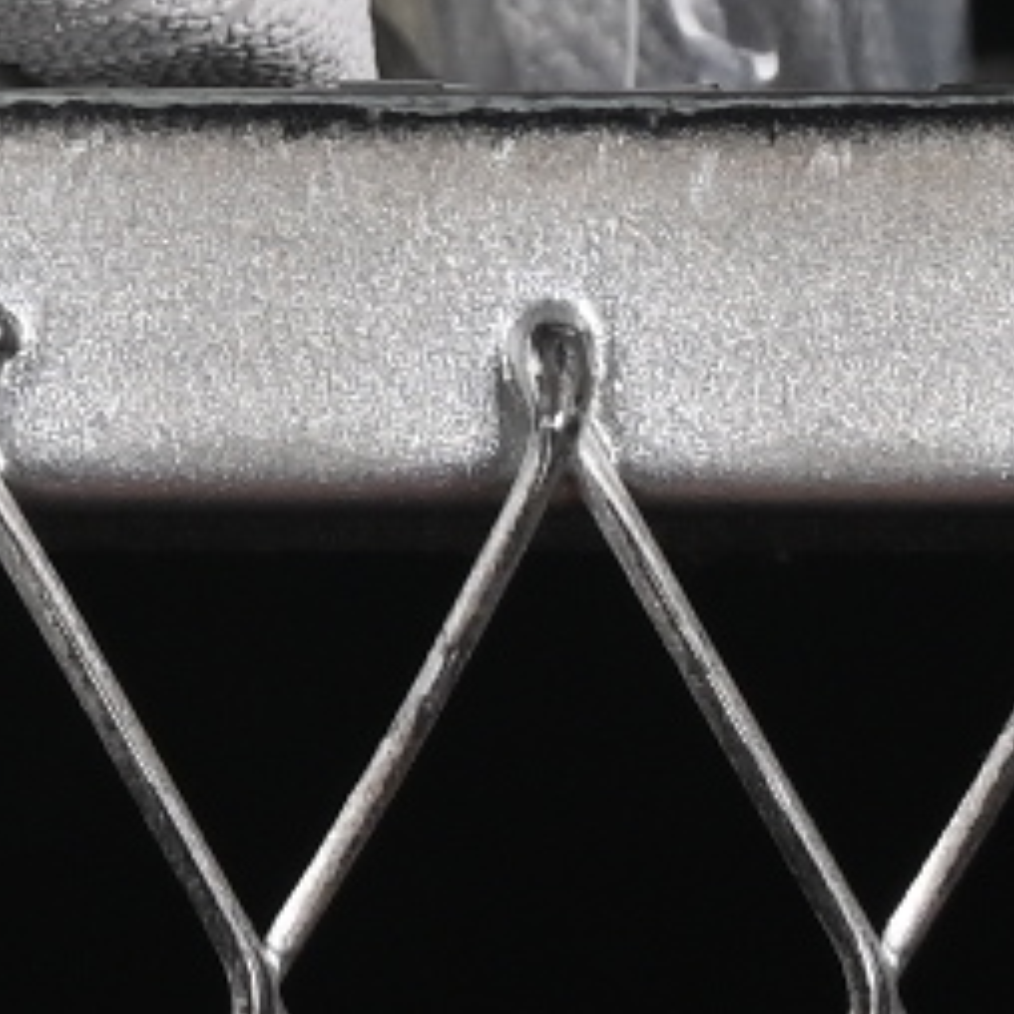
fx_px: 23132
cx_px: -1852
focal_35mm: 698
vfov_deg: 2.5
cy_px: -2212
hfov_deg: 2.5
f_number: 8
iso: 160
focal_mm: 50
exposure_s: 1/80
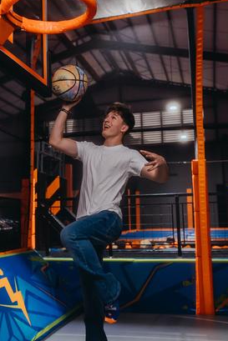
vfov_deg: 44.5
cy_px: 160
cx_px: 88
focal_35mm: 44
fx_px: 418
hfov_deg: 30.4
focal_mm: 24
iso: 400
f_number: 2
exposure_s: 1/500
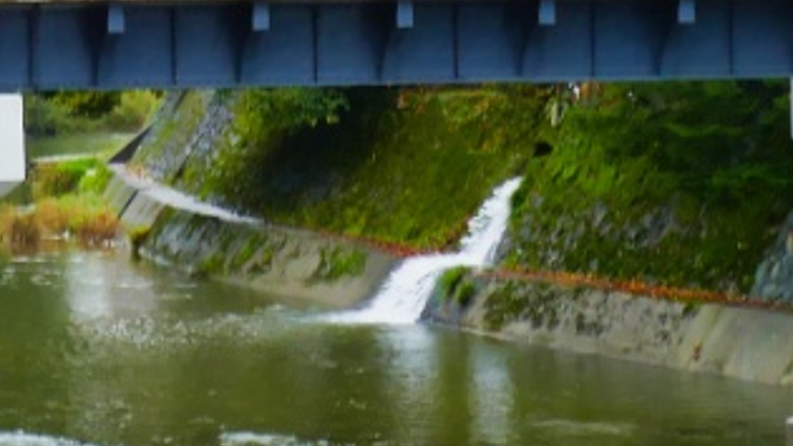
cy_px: 129
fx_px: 4583
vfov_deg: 5.6
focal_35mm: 218
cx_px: -58
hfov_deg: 9.8
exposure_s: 1/40
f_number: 5.6
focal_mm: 14.9
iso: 125
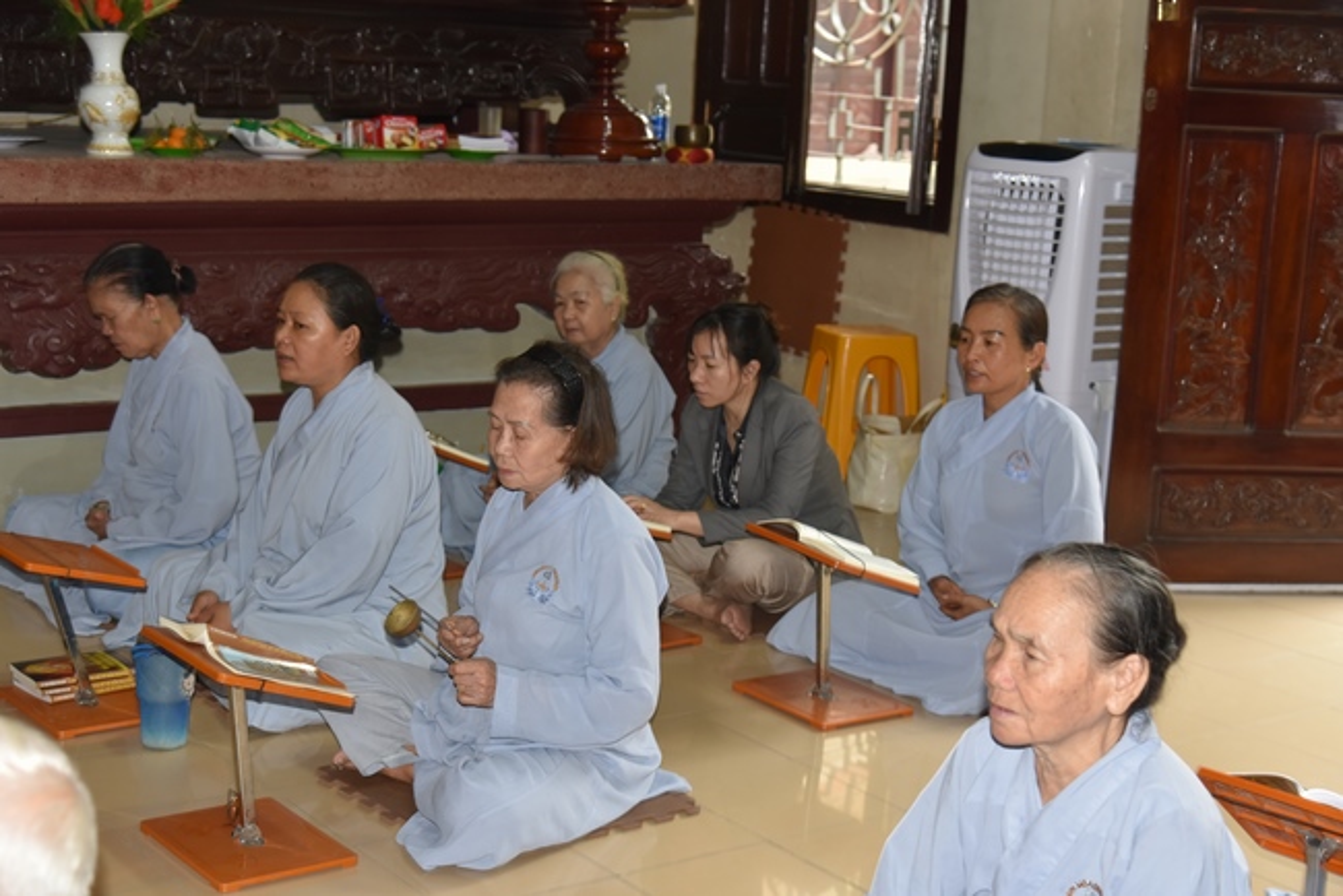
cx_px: 672
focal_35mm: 50
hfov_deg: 39.6
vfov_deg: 27.0
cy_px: 448
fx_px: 1866
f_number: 4.5
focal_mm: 50
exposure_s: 1/60
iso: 640
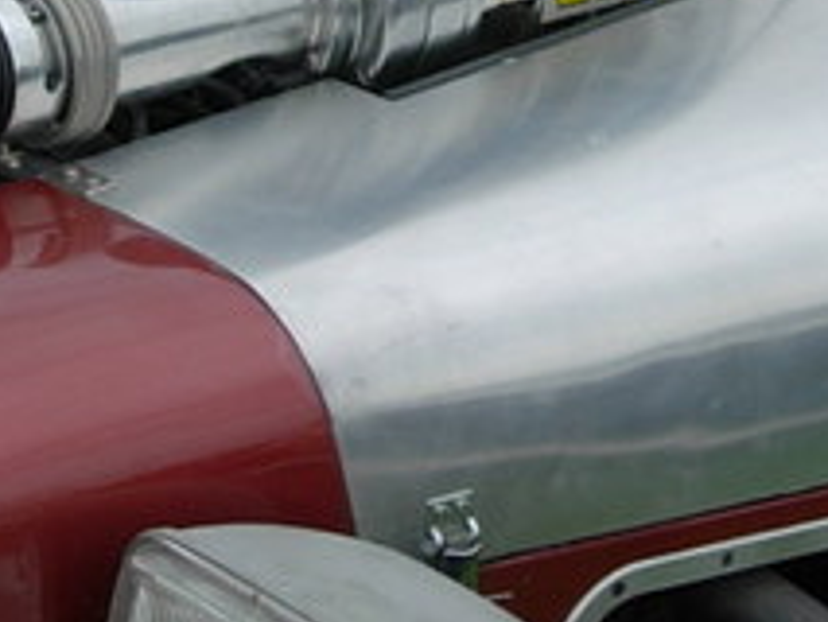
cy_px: 35
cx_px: 354
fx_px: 4380
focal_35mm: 183
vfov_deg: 8.1
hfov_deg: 10.8
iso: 64
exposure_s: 1/384
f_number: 3.5
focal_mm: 12.7
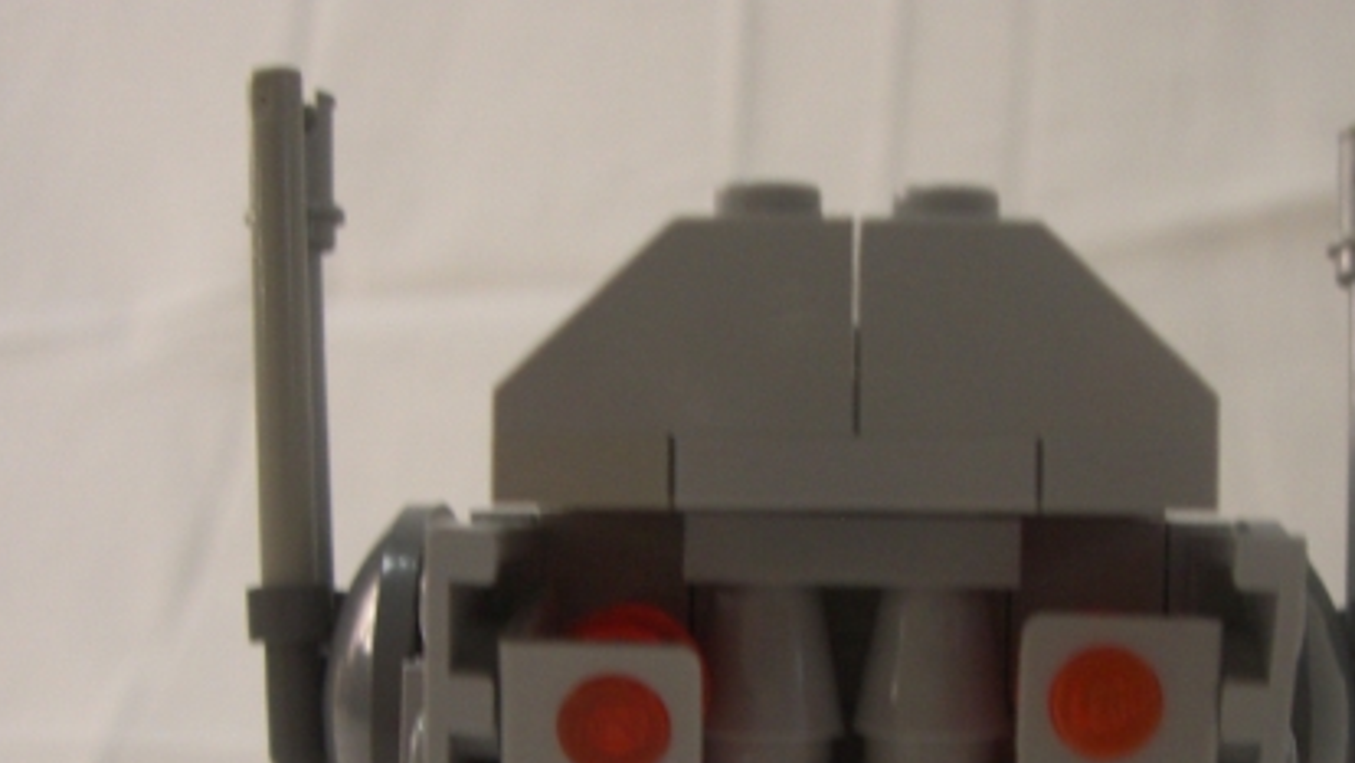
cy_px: 737
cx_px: 864
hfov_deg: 32.6
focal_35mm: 64
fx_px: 2300
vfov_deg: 18.4
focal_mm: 6.2
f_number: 2.7
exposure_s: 1/20
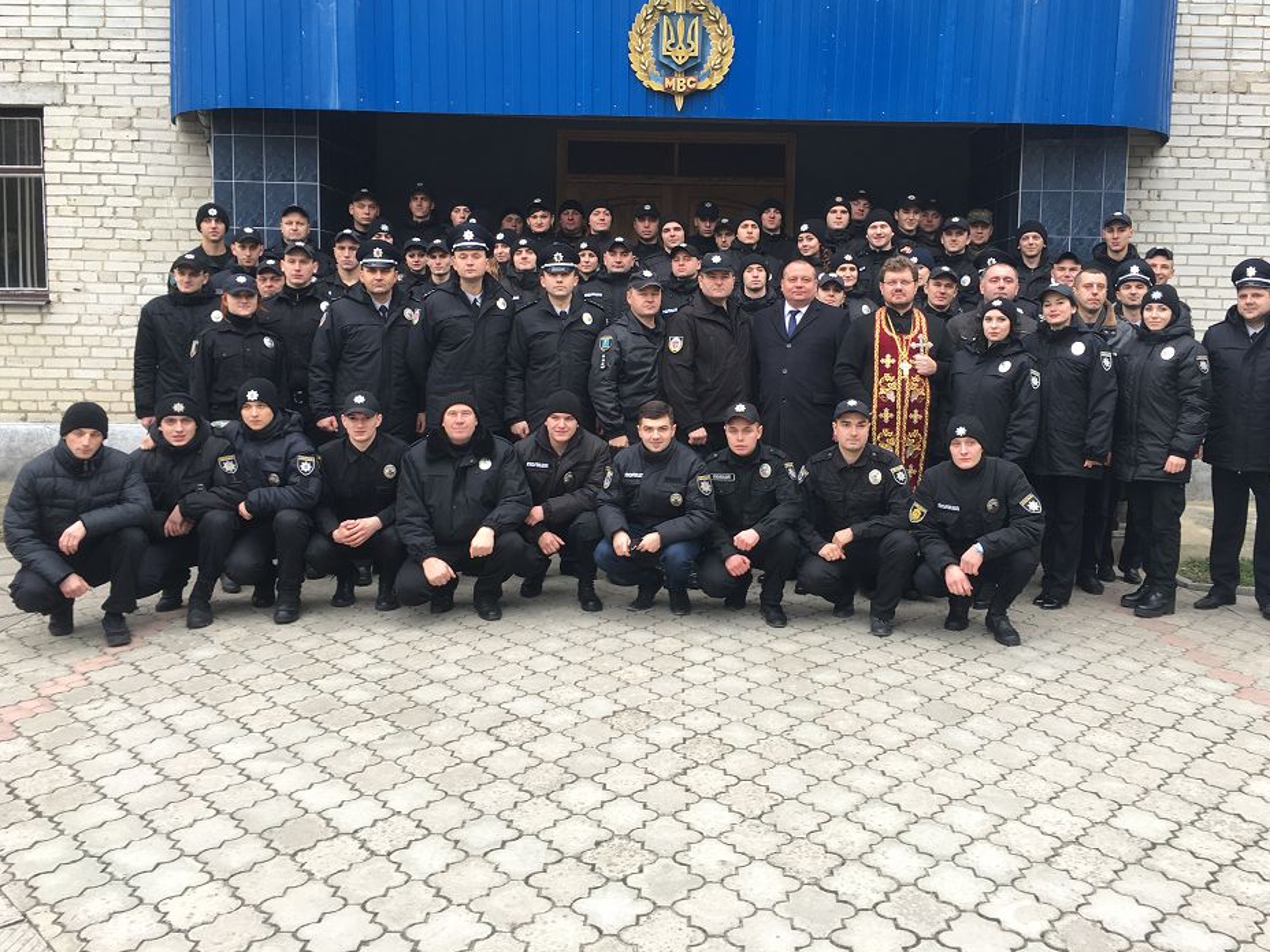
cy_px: 429
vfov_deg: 44.1
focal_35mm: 32
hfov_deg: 56.8
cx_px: 677
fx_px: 1174
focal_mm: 4.15
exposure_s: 1/50
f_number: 2.2
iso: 25
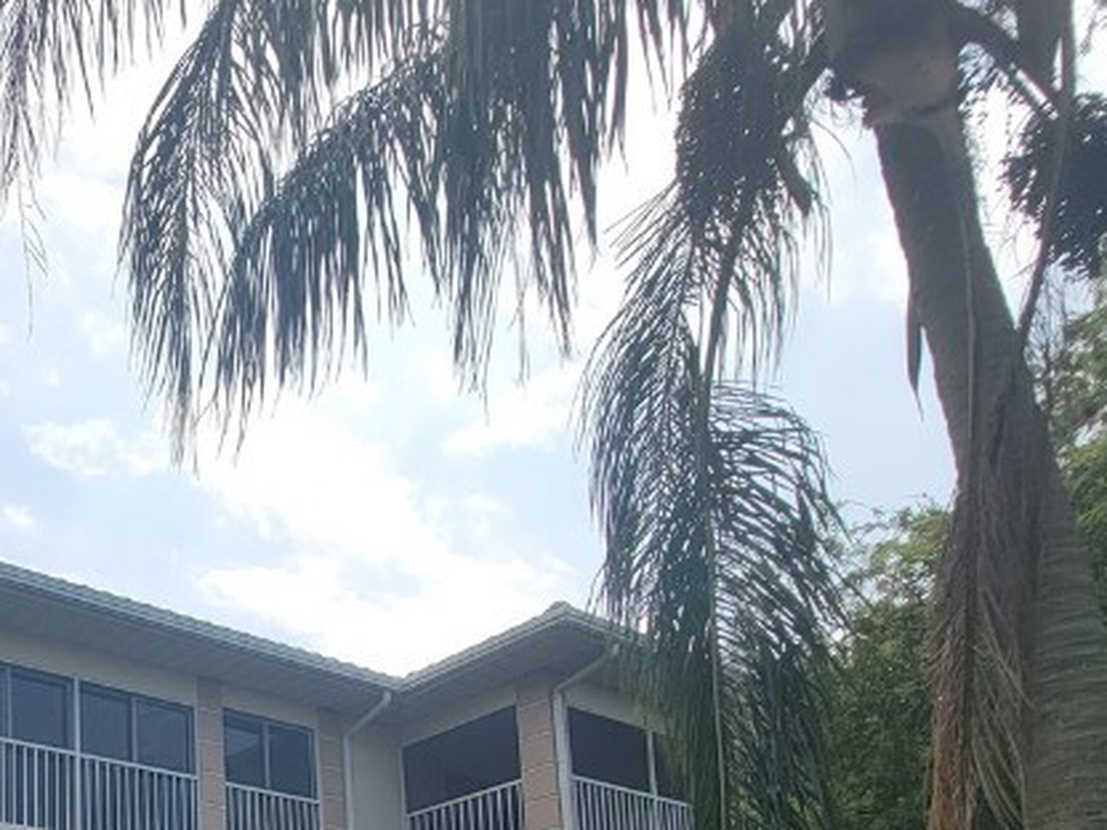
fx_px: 1023
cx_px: -21
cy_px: 992
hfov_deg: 46.6
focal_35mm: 32
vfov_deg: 35.1
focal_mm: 2.2
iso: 50
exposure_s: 1/2333
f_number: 2.2
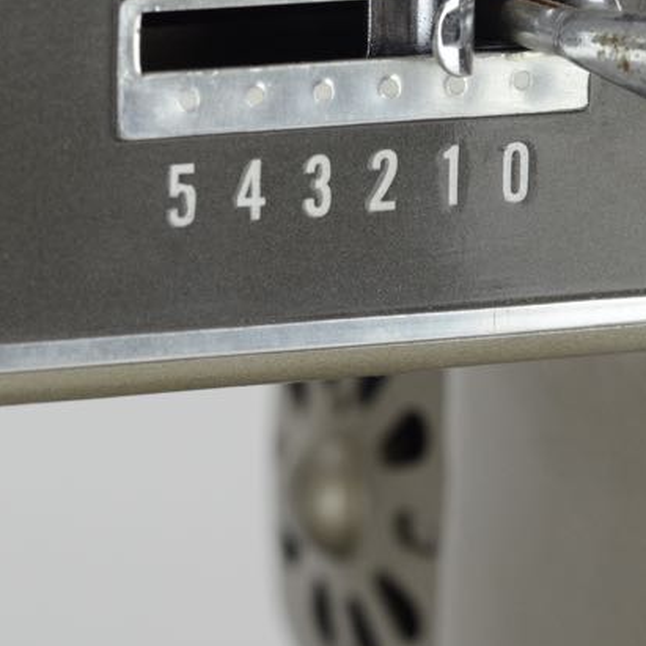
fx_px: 4180
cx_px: 363
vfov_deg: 8.8
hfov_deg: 8.8
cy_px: 74
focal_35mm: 198
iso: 500
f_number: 5.6
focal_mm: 50
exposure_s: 1/125
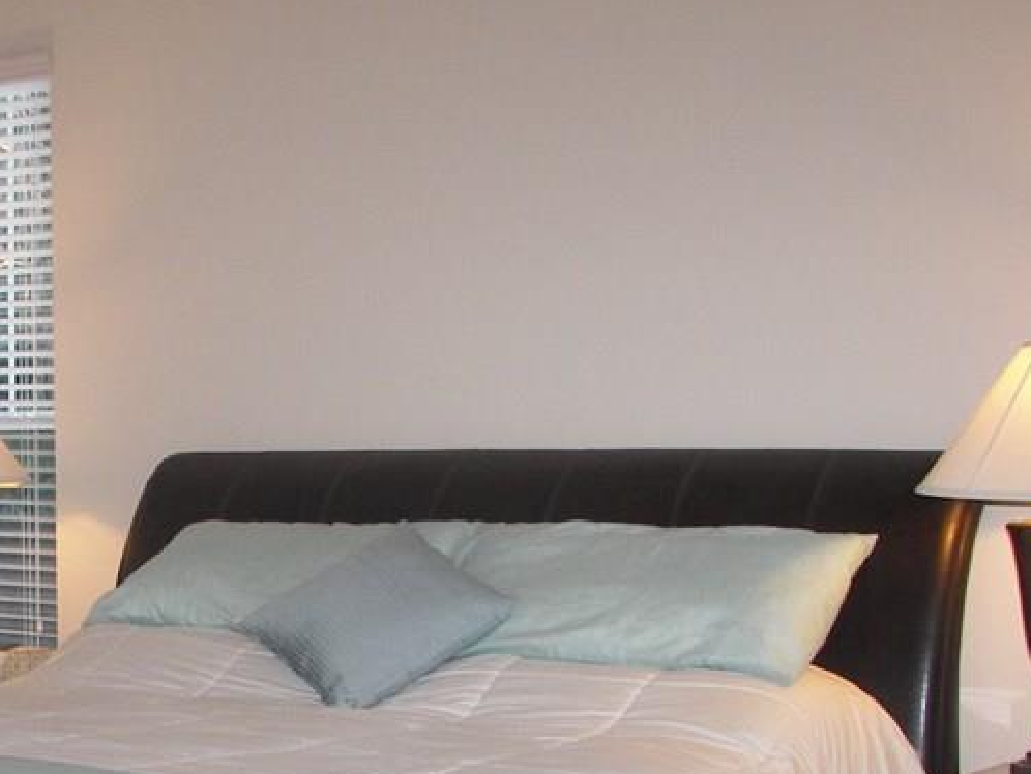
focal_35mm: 74
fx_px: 2205
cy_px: 621
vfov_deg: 19.7
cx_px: 130
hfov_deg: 25.6
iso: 100
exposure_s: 1/30
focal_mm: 6
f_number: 2.8
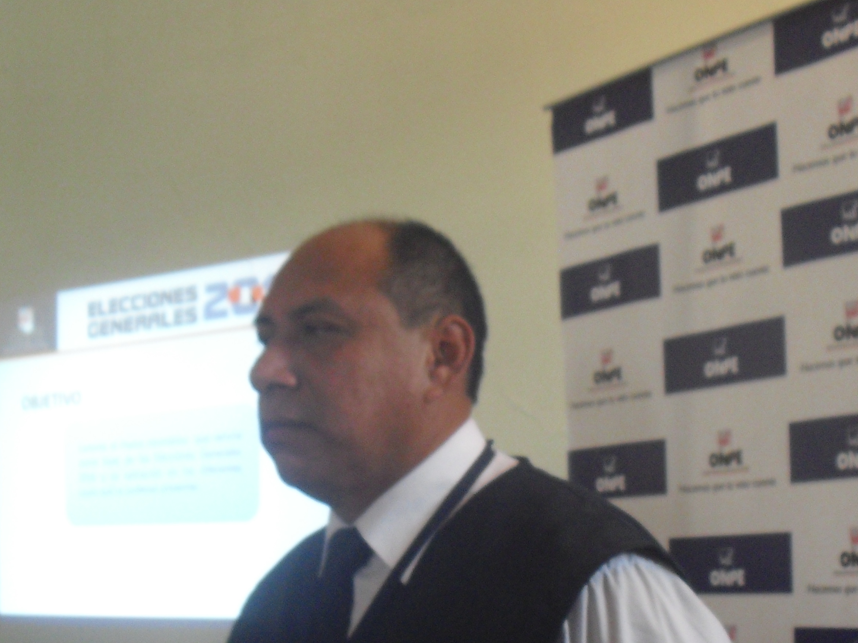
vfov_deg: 25.9
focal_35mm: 56
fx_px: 1388
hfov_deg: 34.3
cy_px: 462
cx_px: 495
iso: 400
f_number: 3.1
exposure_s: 1/60
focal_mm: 6.3
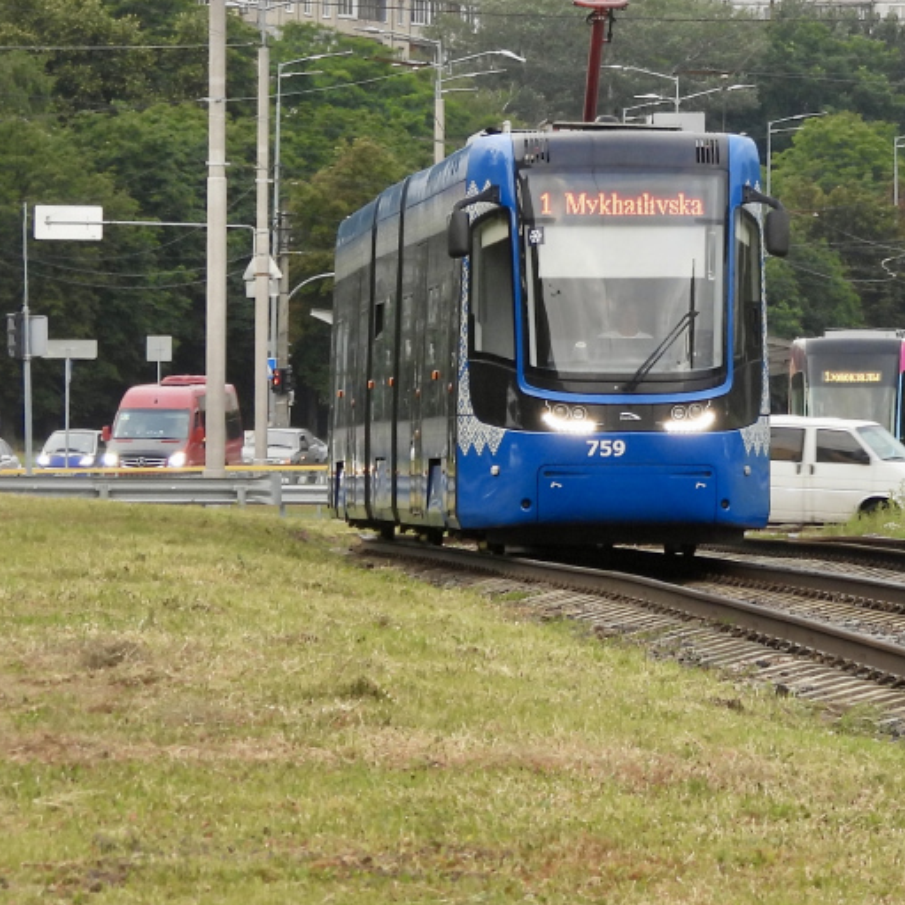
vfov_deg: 6.2
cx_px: 728
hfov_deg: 6.2
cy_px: 127
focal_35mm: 281
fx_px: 8312
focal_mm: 22.3
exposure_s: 1/60
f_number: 4
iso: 100
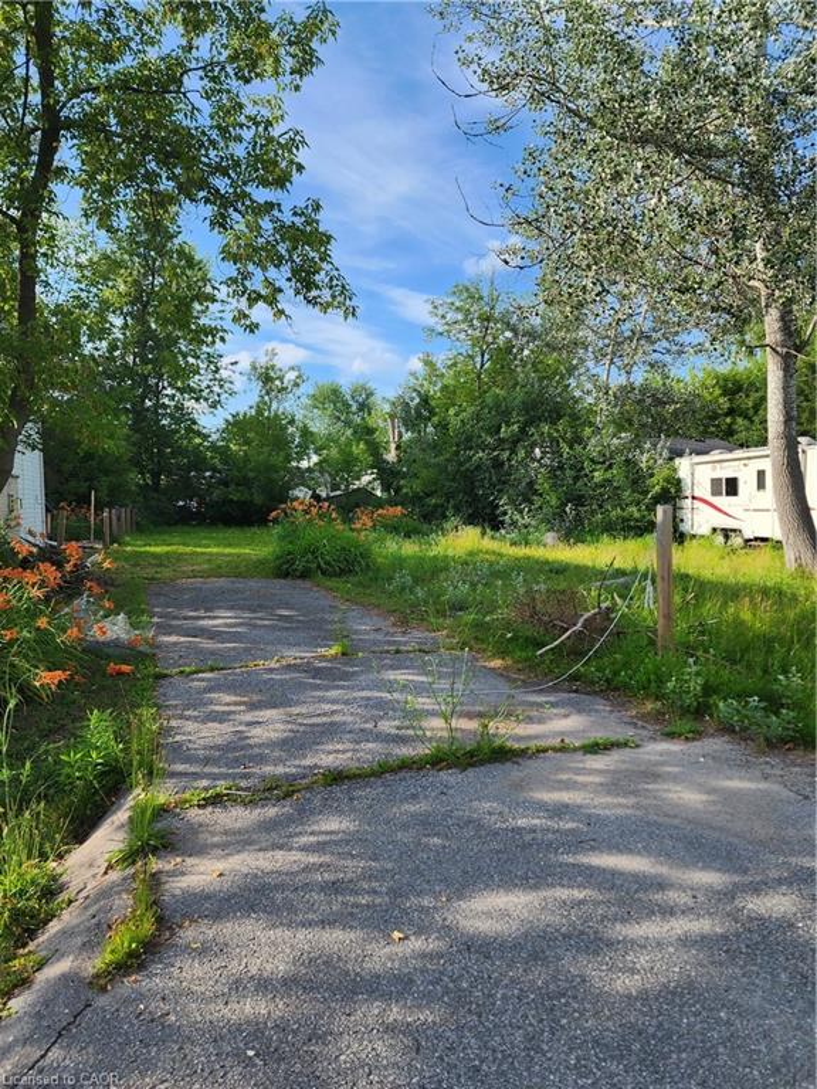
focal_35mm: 23
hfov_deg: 58.9
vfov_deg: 73.9
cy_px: 544
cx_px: 408
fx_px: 724
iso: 12
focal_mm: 6.4
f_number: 1.8
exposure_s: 1/557
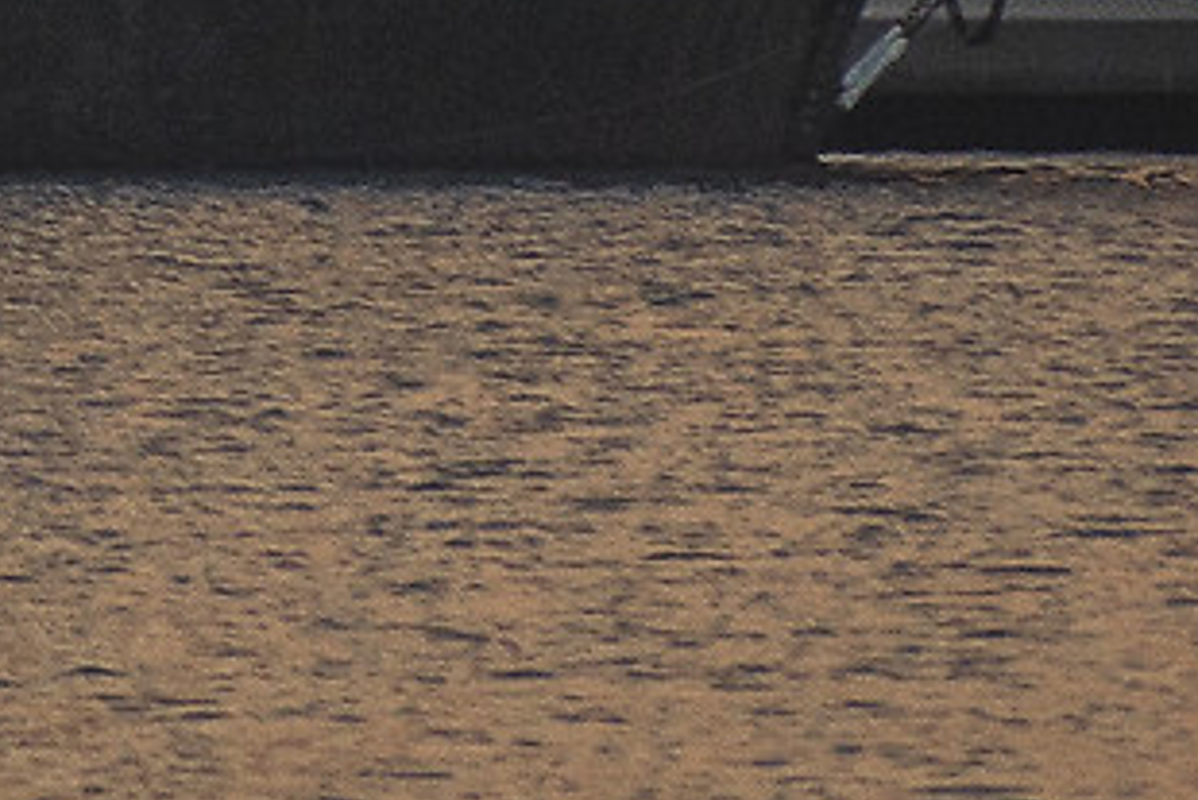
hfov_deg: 2.5
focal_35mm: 812
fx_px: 27033
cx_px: -1503
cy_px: -2238
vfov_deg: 1.7
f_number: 4.5
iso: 320
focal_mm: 105
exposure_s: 1/1000
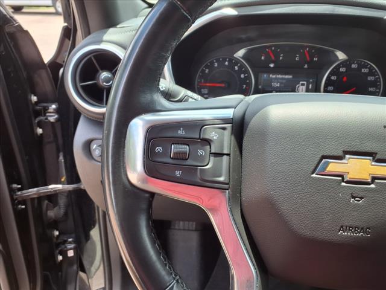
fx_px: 301
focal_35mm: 27
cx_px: 193
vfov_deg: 51.4
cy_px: 145
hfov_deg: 65.3
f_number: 1.9
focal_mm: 3.58
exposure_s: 1/169
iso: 40
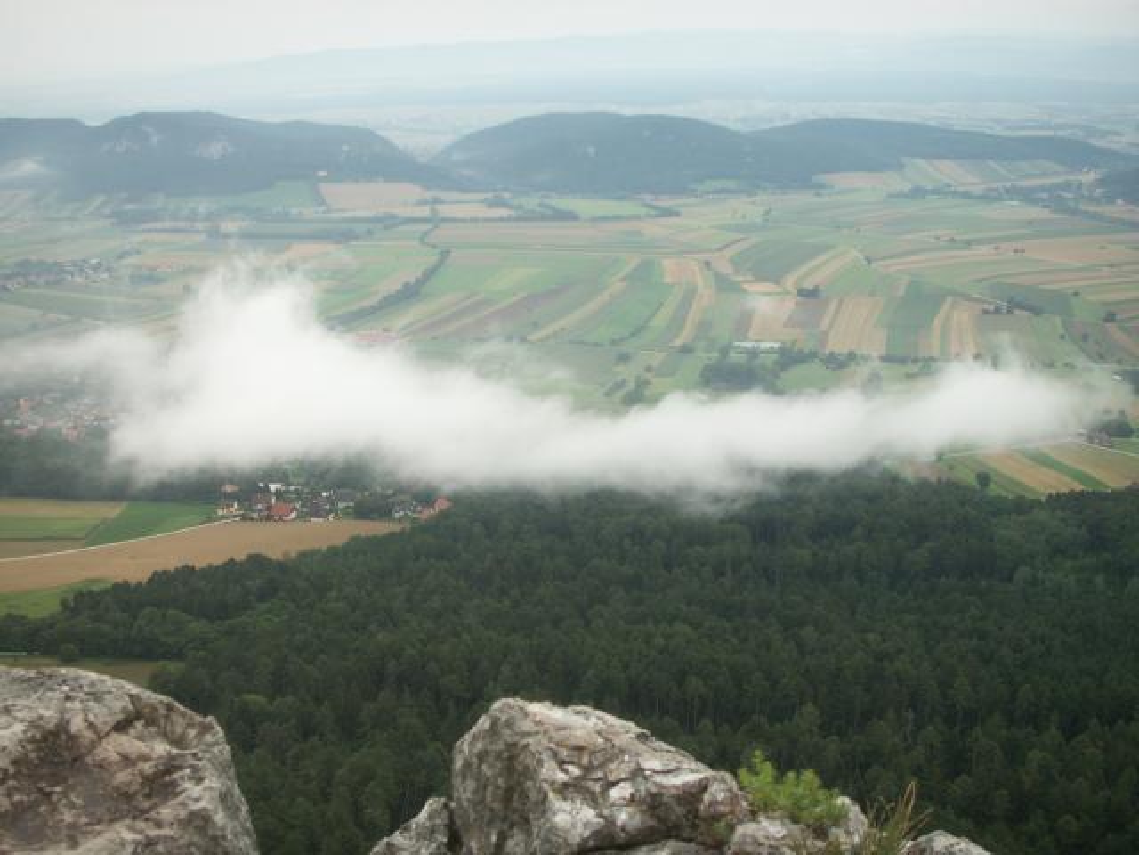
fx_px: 1217
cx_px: 570
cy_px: 428
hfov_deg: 50.1
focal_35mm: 37
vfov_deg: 38.7
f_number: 3.5
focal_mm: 7.7
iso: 50
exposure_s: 1/60
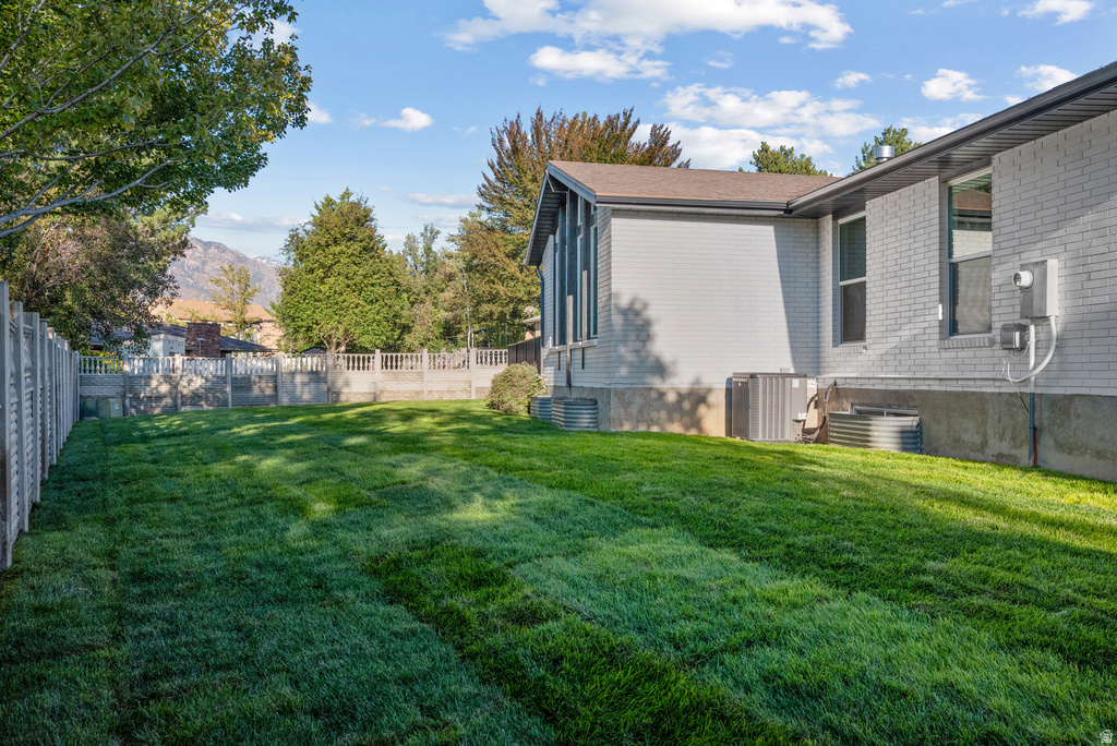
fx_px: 792
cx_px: 558
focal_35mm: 26
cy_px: 373
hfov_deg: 70.4
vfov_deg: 50.5
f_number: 8
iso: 800
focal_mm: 25.5
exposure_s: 1/400
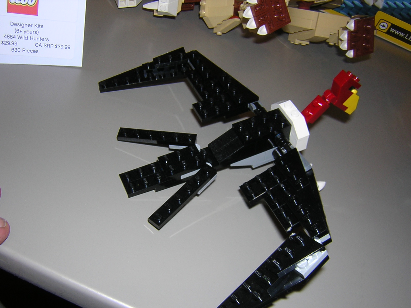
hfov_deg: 51.4
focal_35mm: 36
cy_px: 154
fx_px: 427
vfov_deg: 39.7
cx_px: 206
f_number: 5.2
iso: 100
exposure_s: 1/60.1
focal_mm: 4.7
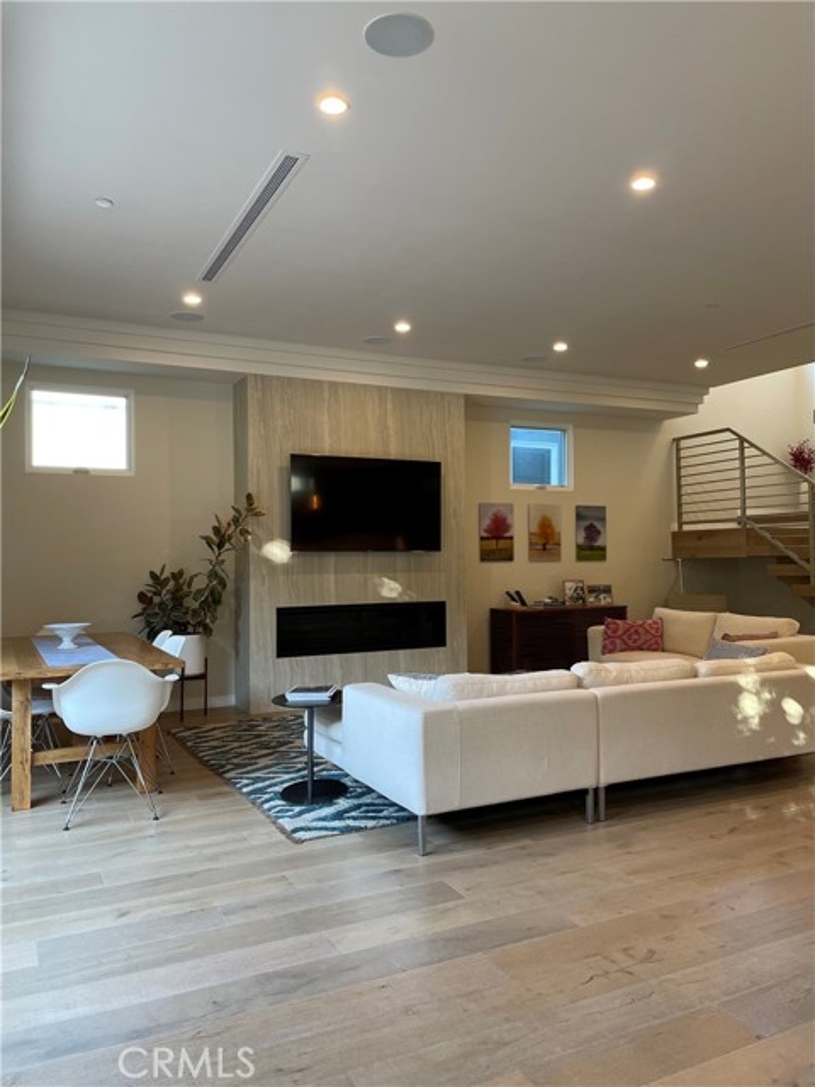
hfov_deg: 53.1
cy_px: 544
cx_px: 408
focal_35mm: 26
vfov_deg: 67.3
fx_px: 816
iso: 125
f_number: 1.6
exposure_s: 1/120
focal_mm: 4.2
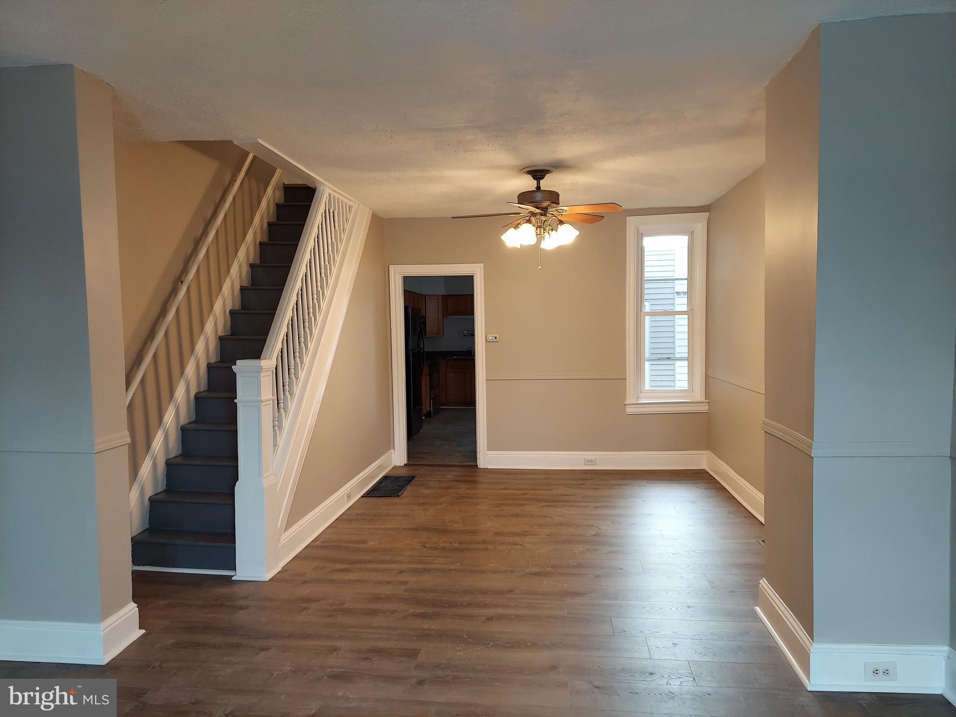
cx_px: 478
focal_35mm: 24
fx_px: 663
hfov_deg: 71.6
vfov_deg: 56.8
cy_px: 358
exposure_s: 1/60
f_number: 1.8
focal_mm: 5.23
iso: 100
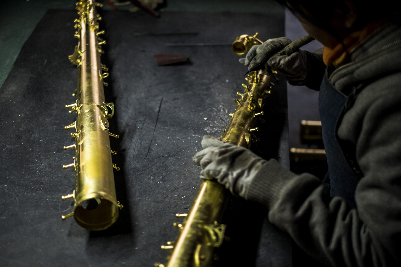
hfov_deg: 37.5
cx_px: 200
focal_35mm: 53
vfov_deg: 25.5
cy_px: 134
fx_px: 590
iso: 400
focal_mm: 35
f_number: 1.4
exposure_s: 1/680
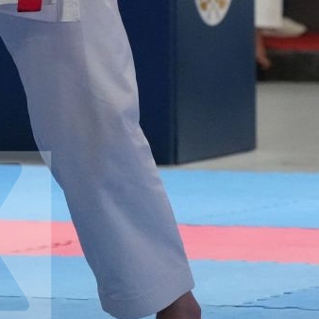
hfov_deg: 4.1
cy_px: -98
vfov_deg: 4.1
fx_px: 4441
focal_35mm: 426
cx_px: -37
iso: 8000
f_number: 4
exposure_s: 1/500
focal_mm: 94
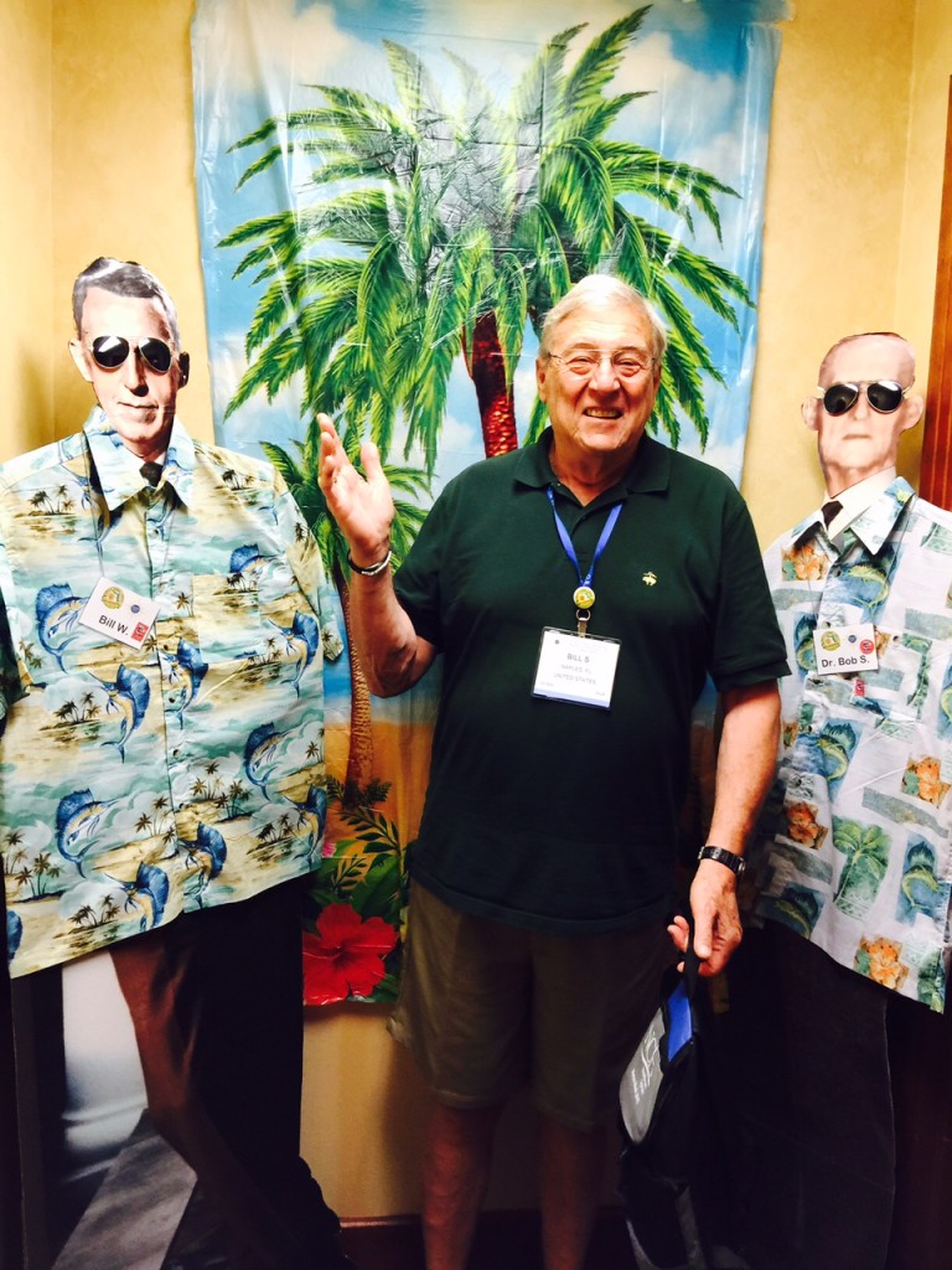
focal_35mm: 29
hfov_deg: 48.2
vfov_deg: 61.7
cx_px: 476
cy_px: 635
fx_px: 1063
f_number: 2.2
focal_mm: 4.15
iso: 64
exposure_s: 1/15
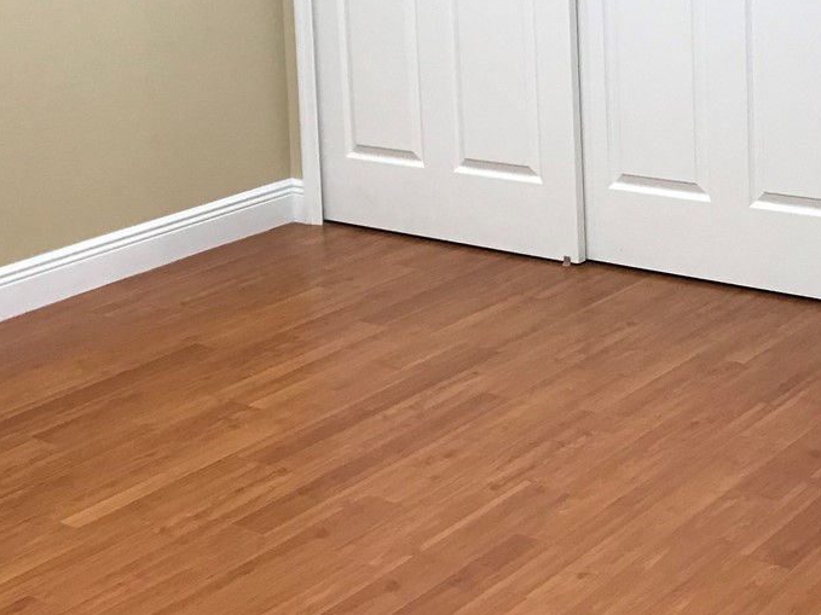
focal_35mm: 66
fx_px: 1565
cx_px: 266
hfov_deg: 29.2
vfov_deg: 21.7
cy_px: 42
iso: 40
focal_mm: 3.99
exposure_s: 1/15
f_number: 1.8
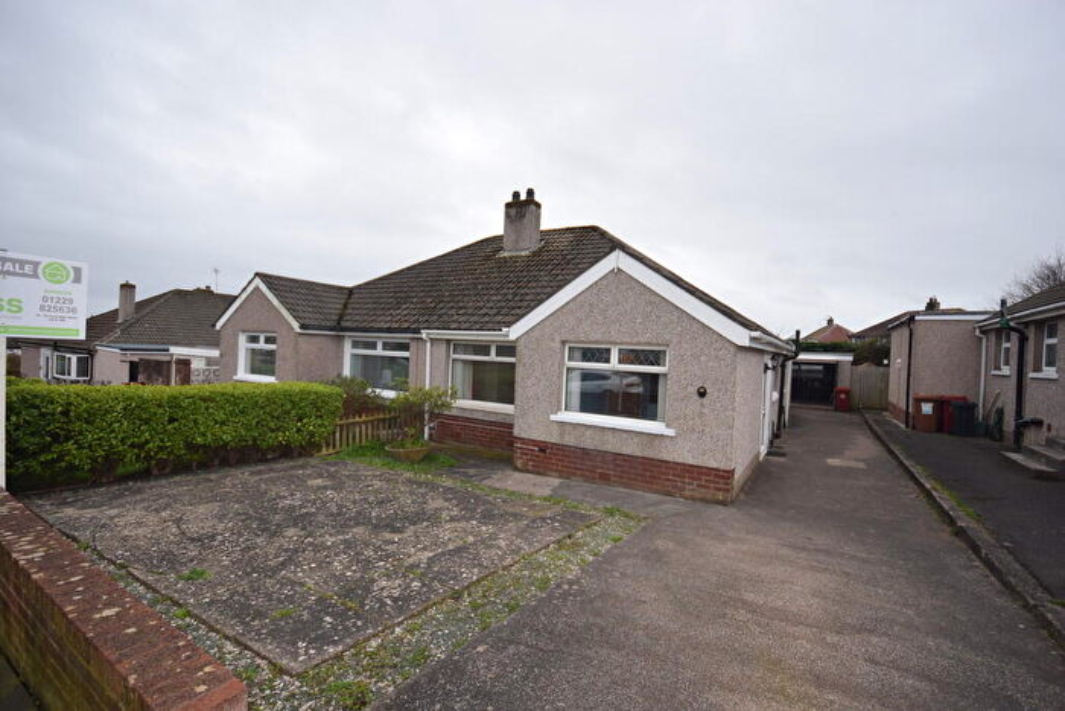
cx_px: 532
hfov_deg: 100.4
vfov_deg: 77.4
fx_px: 444
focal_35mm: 15
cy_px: 356
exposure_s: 1/125
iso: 140
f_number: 5.6
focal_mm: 10
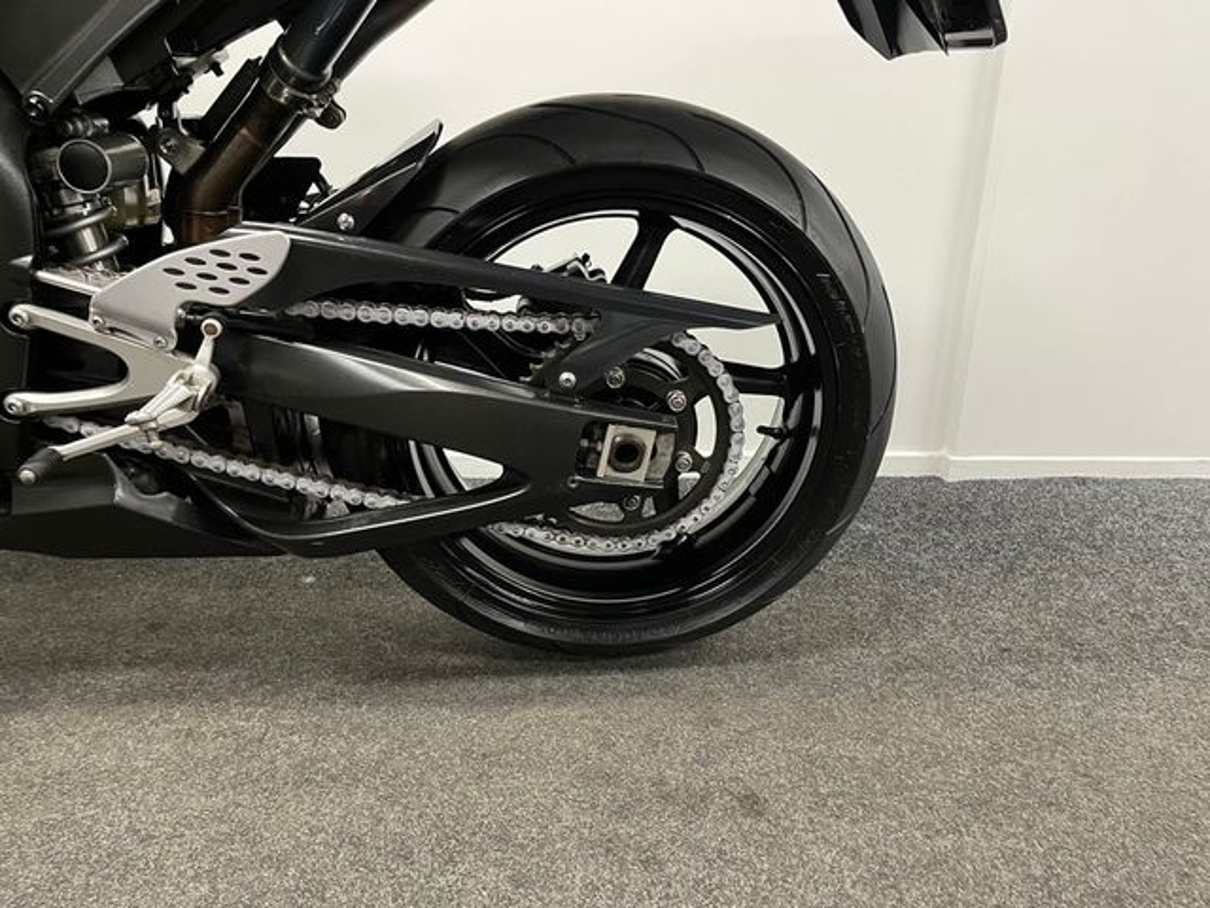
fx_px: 909
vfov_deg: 53.1
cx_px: 605
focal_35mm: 26
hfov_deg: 67.3
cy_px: 454
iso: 320
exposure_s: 1/50
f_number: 1.6
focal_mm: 5.1
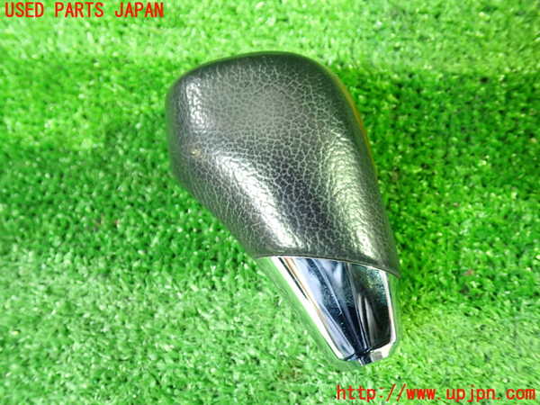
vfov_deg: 46.8
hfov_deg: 60.0
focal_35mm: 30
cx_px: 270
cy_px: 202
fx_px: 468
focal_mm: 5.4
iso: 800
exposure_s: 1/20
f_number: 2.3
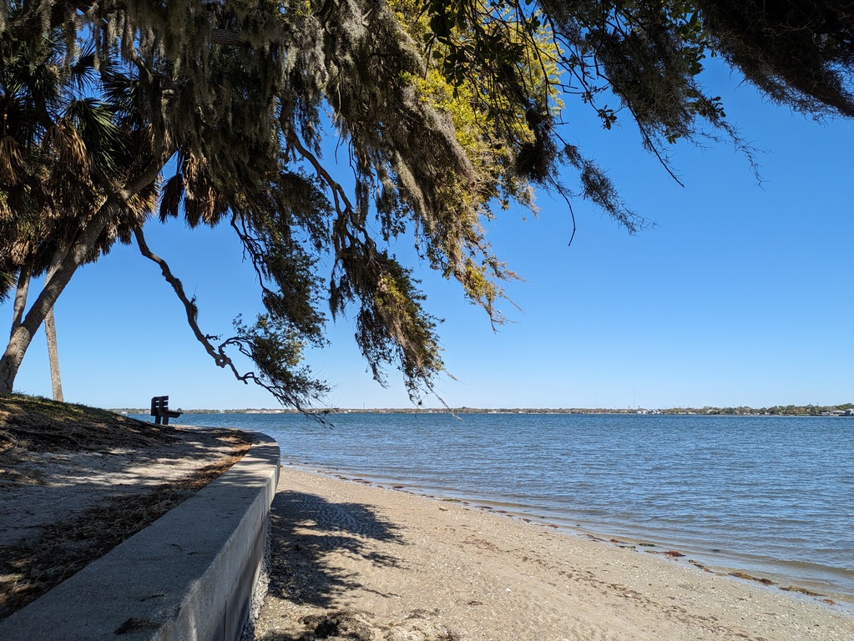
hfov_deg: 69.4
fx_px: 617
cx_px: 427
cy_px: 320
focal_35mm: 25
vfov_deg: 54.9
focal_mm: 5.43
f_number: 1.89
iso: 47
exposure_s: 1/1919
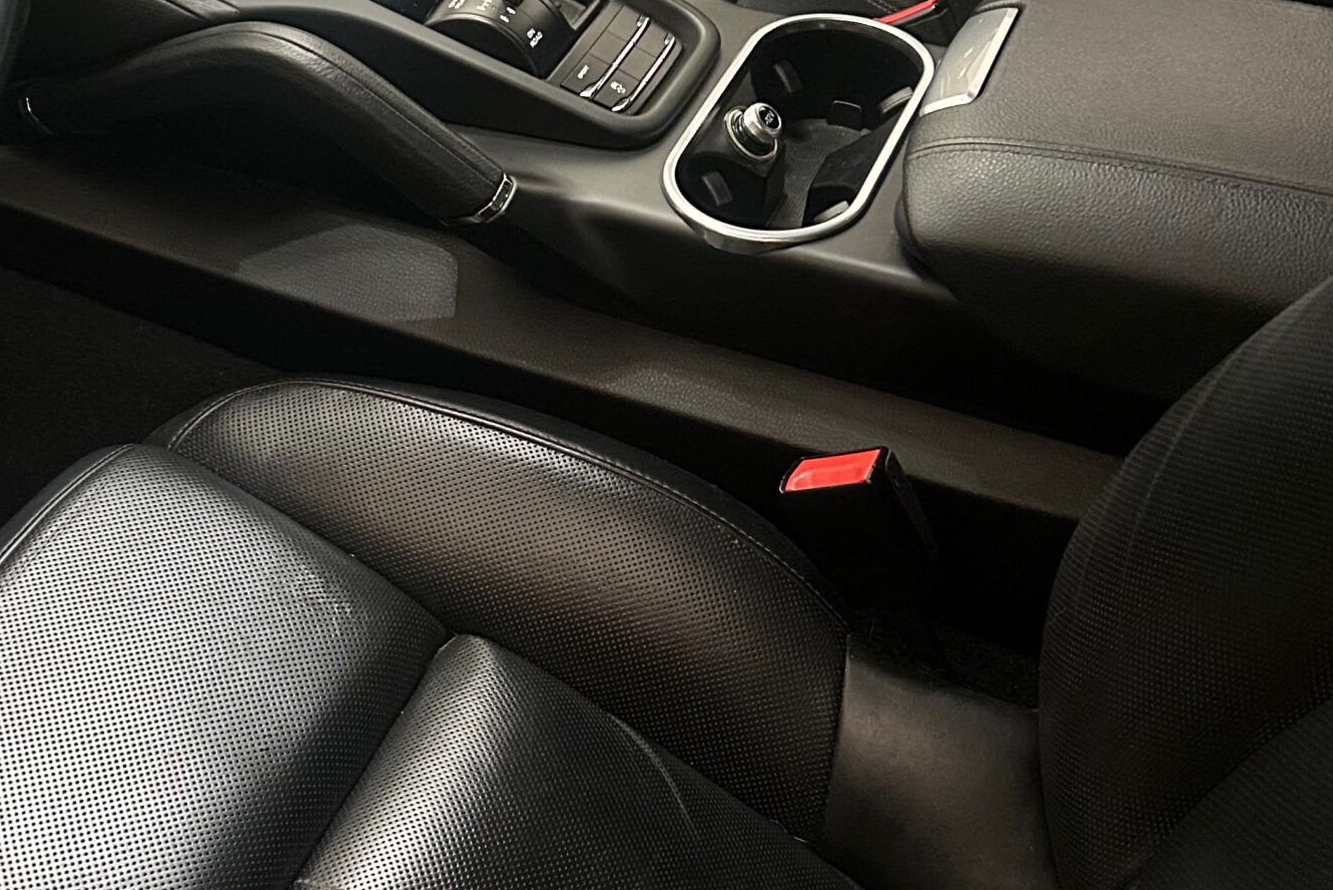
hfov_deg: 38.0
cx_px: 523
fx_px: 1926
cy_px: 363
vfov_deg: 26.0
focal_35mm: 52
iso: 640
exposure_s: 1/34
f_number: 1.5
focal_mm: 5.7
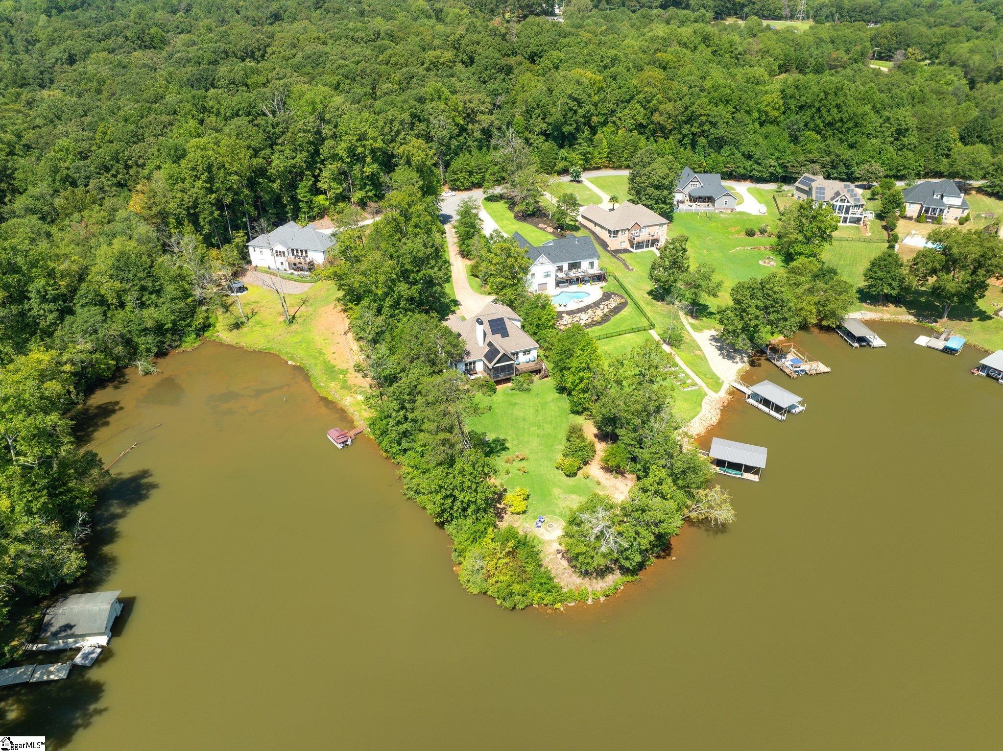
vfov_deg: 56.8
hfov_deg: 71.6
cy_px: 376
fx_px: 695
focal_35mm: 24
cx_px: 502
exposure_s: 1/50
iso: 100
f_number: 4.5
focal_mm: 12.29
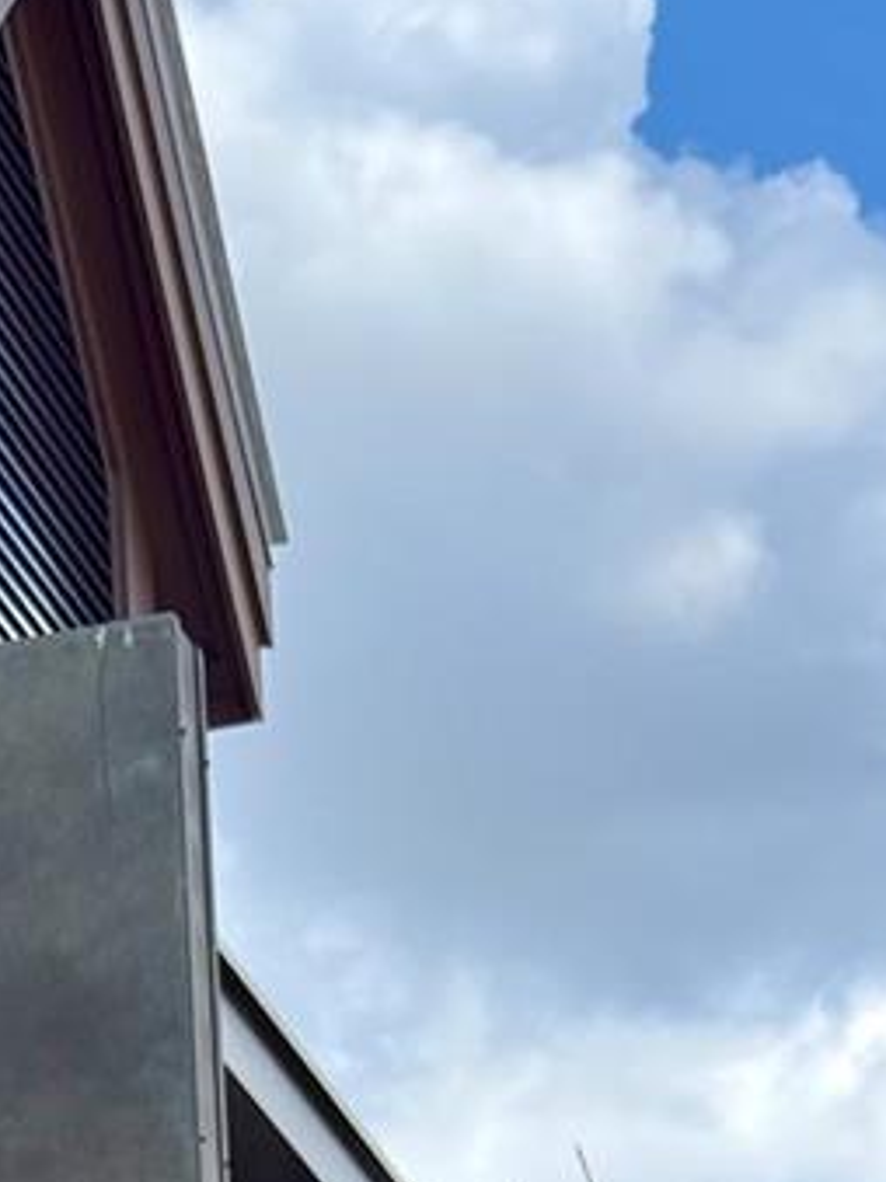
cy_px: 1736
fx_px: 5805
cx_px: -467
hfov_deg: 8.5
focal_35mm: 170
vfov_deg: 11.2
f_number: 1.78
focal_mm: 6.76
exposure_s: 1/2577
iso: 80
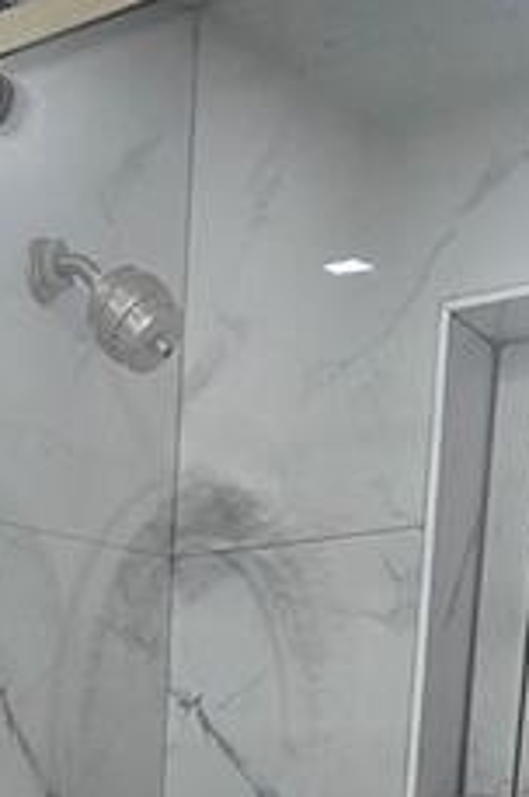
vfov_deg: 21.8
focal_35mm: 71
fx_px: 1570
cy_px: 1305
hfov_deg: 17.8
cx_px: -171
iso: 125
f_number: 2.2
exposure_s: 1/60
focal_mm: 2.2
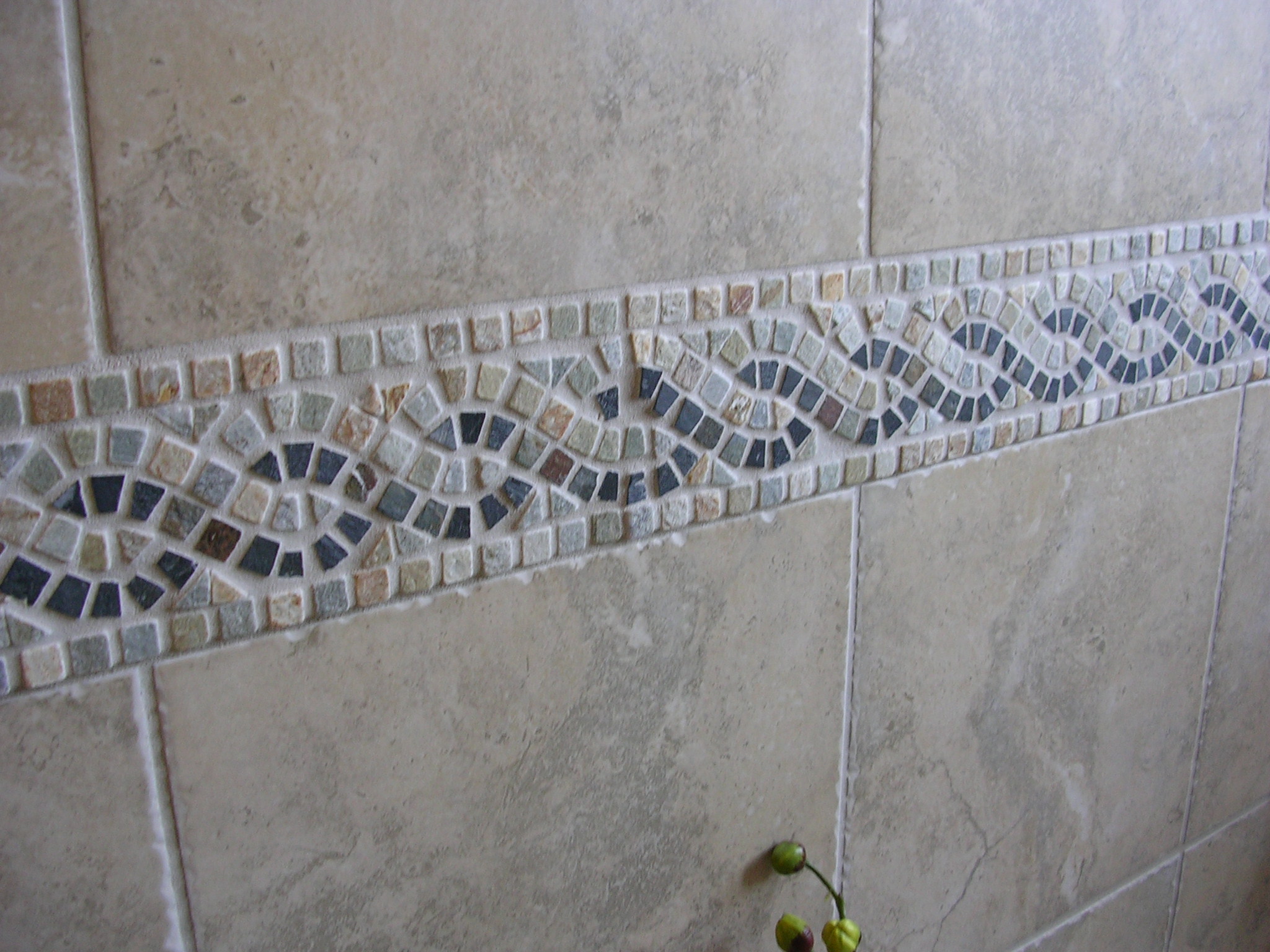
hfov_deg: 49.0
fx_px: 1394
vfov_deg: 37.7
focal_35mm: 38
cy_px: 476
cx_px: 635
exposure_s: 1/48.2
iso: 50
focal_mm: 5.8
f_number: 2.8
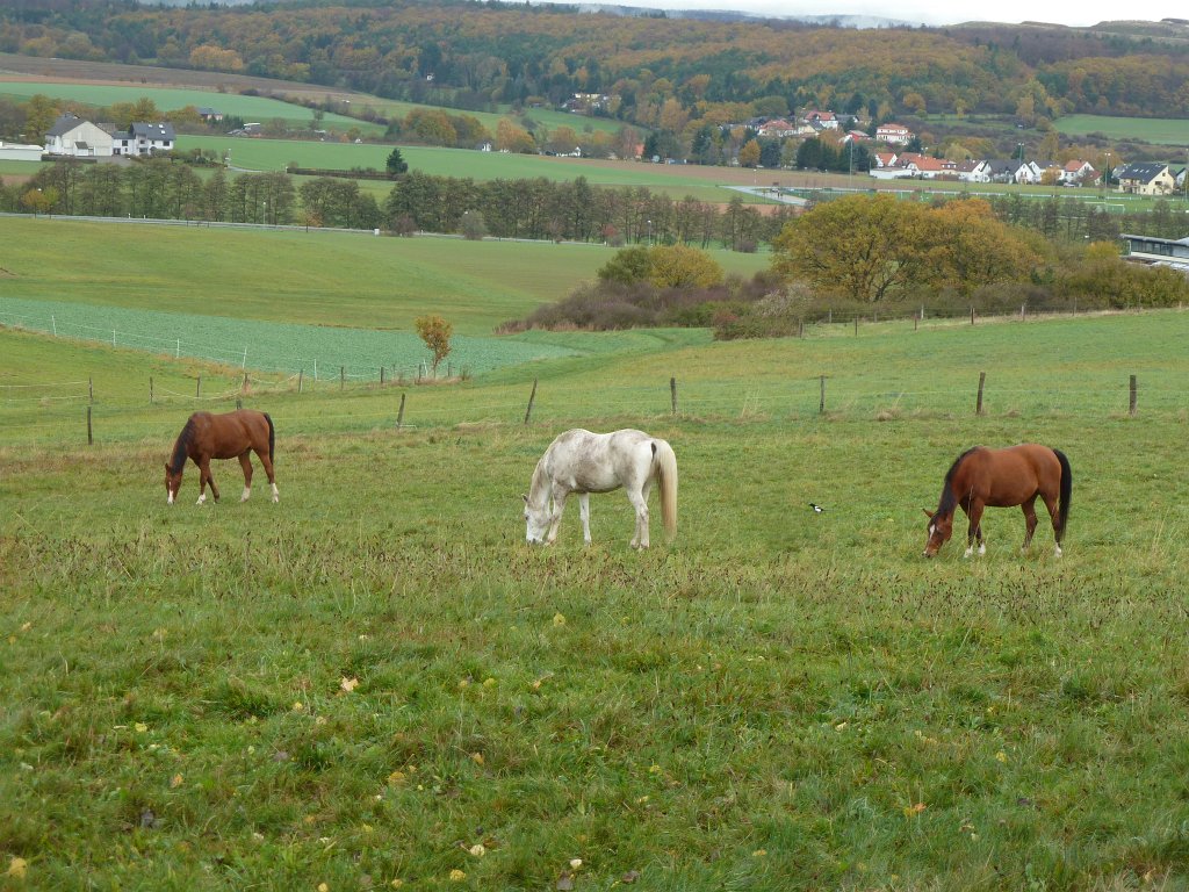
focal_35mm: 96
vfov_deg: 15.4
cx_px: 594
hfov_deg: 20.4
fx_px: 3297
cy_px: 446
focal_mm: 15.8
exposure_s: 1/50
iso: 80
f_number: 4.3
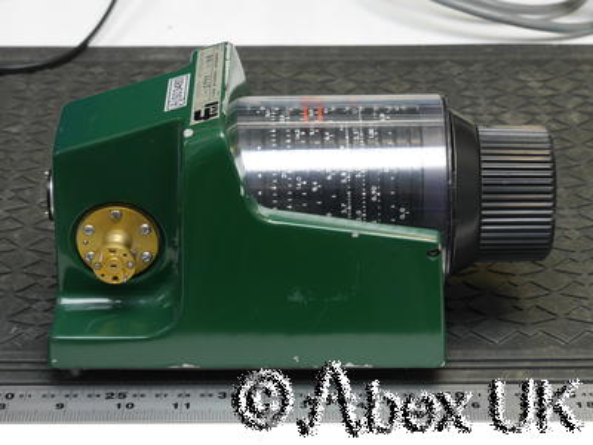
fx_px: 1576
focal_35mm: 92
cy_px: 222
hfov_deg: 21.3
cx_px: 296
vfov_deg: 16.1
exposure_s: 1/6
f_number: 11
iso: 400
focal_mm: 46
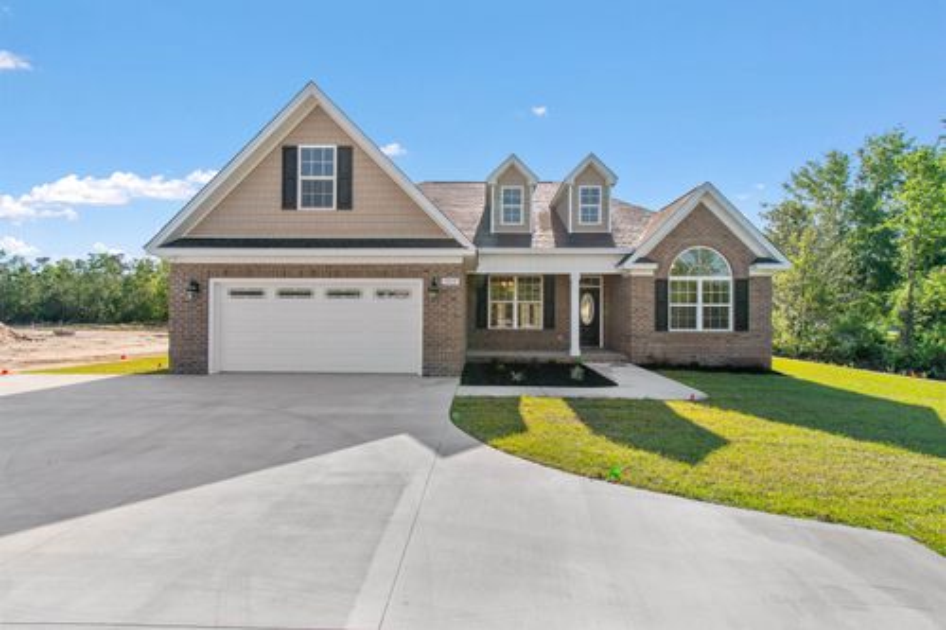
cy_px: 315
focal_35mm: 15
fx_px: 394
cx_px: 473
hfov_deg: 100.4
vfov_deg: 77.3
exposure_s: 1/320
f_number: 9
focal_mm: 10
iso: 100
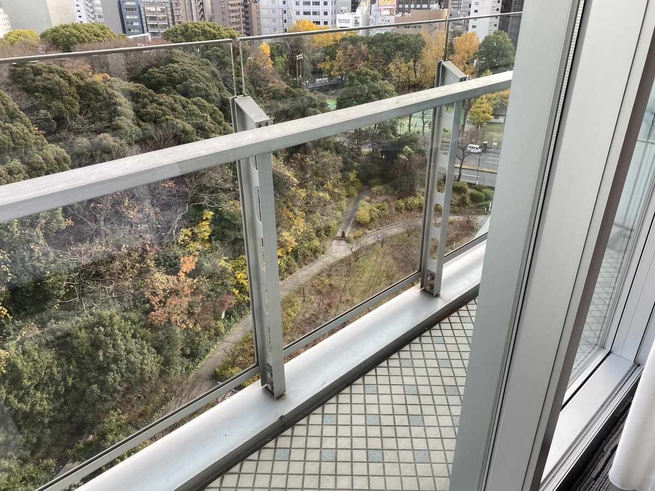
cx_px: 328
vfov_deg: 53.1
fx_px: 492
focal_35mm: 26
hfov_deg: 67.3
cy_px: 246
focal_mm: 4.25
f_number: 1.8
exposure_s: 1/100
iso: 32
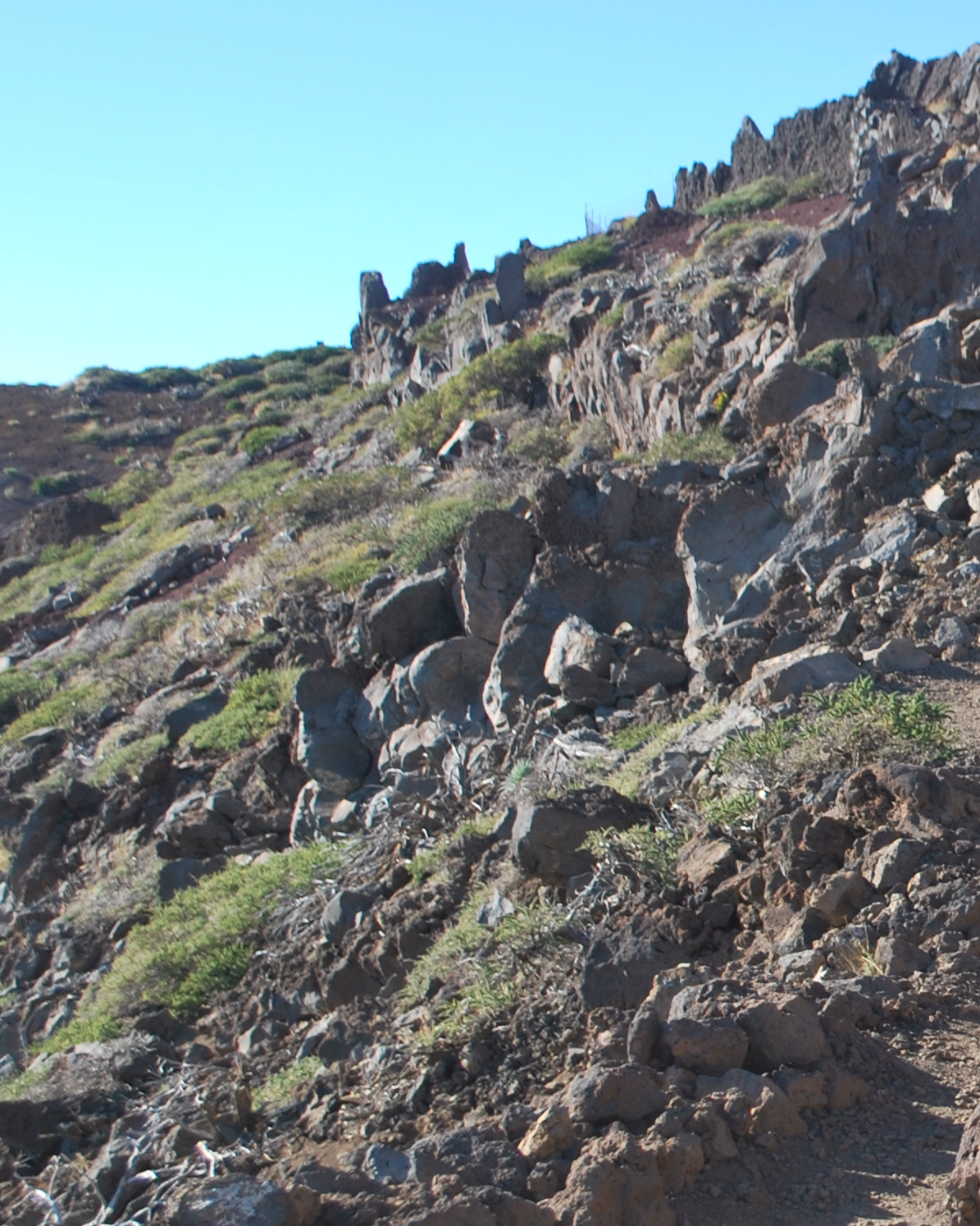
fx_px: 3445
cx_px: 1461
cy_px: 534
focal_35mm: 95
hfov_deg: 15.0
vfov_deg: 20.2
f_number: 6.3
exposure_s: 1/200
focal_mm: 26
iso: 100
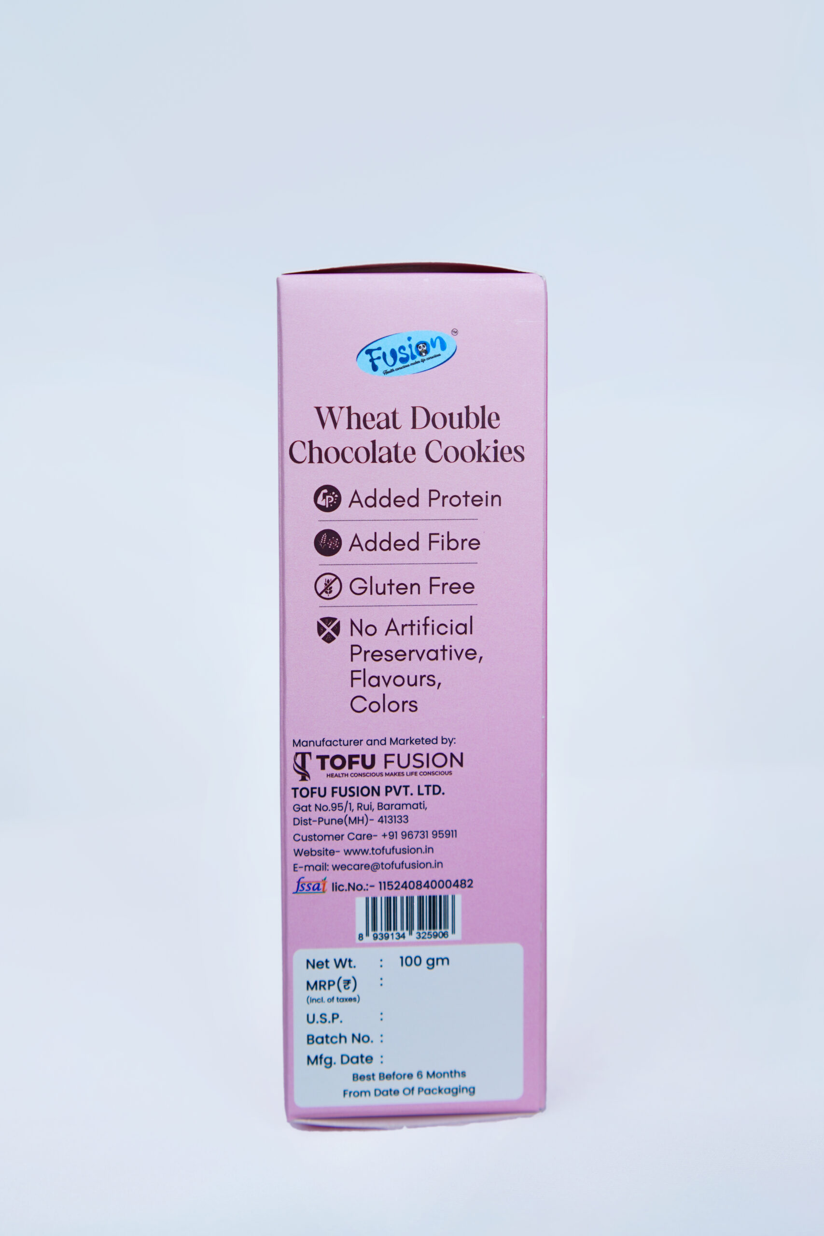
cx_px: 412
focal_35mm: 35
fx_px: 1201
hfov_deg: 37.9
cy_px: 618
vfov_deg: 54.4
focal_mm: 35
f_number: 4
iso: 80
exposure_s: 1/125
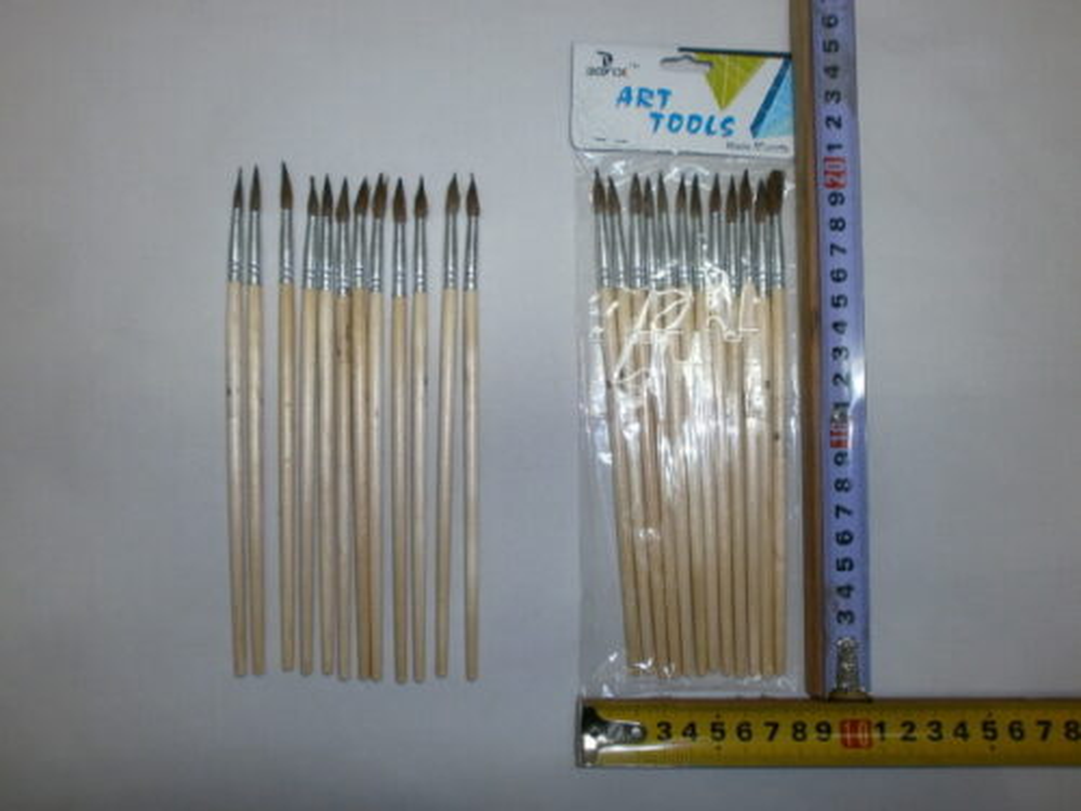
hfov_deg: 65.3
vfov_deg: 51.4
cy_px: 406
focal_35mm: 27
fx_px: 843
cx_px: 540
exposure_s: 1/30
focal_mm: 4.8
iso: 125
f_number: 2.9
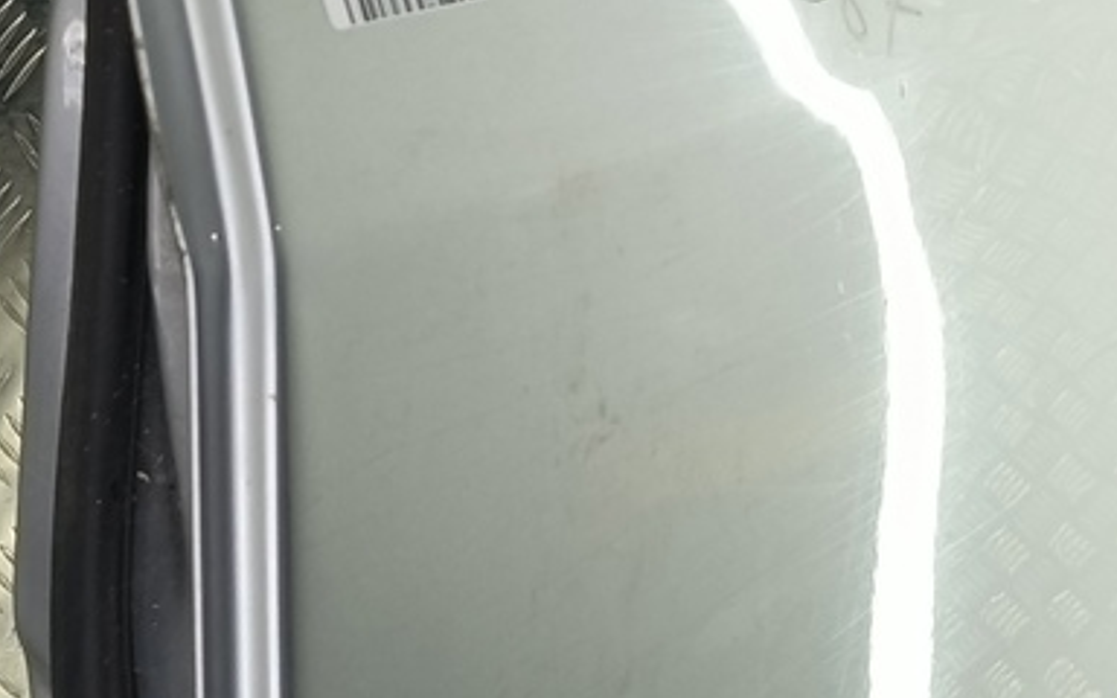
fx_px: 1979
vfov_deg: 20.0
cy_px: 311
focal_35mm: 65
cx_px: 509
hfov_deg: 31.5
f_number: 1.6
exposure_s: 1/50
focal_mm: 4.11
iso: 104
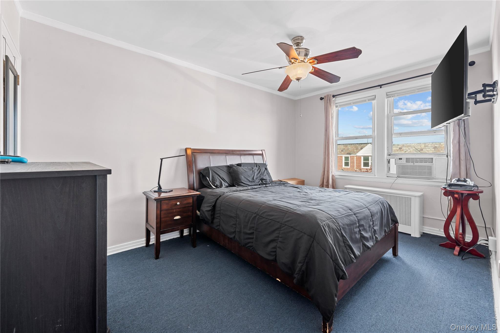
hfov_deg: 104.3
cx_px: 250
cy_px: 166
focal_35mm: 14
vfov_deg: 81.2
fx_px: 194
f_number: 10
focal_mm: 14
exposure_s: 1/2
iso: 320
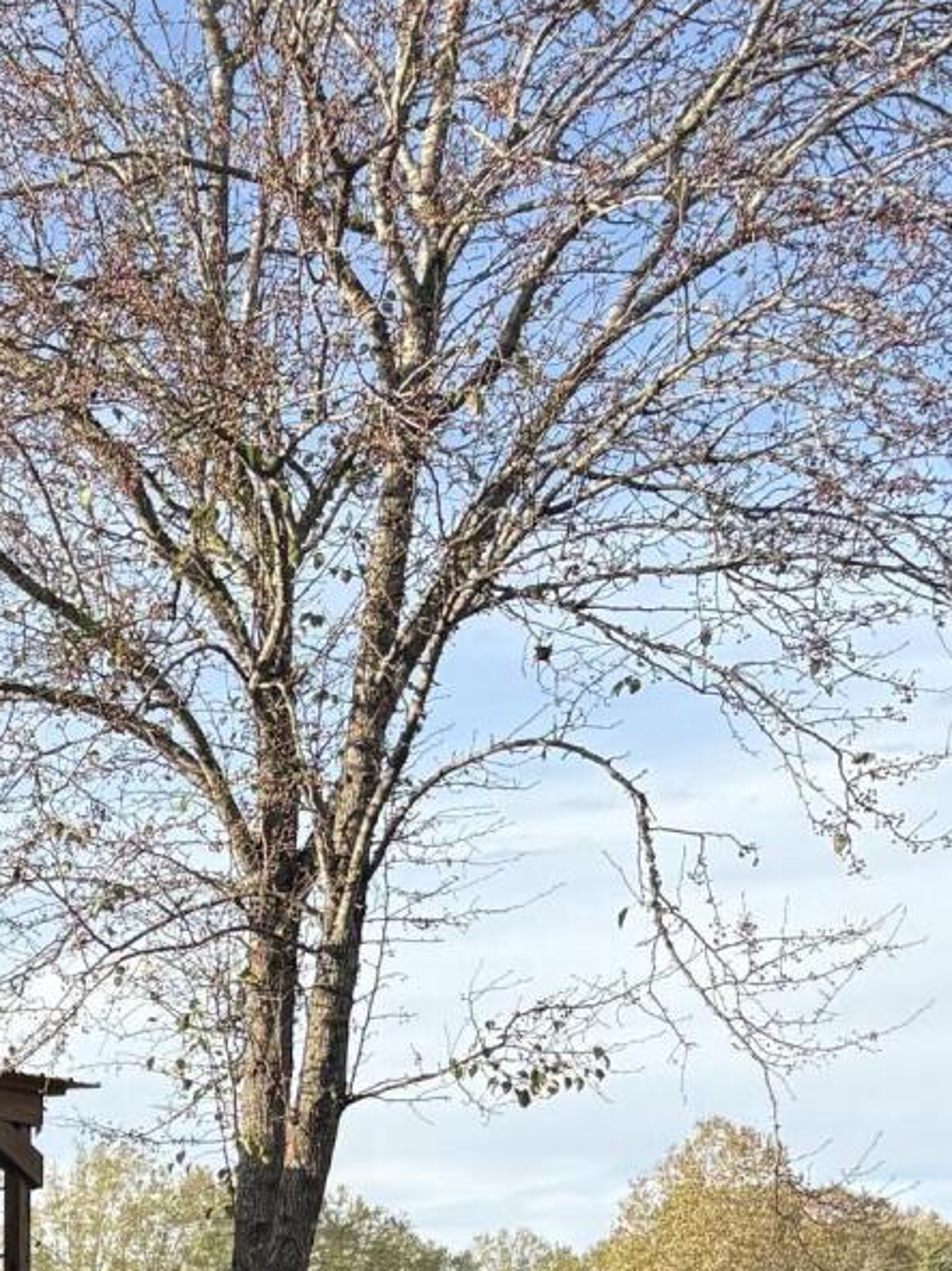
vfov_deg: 20.5
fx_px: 3228
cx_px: -529
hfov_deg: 15.3
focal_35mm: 88
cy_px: 1611
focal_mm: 5.96
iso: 50
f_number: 1.6
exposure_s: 1/1287
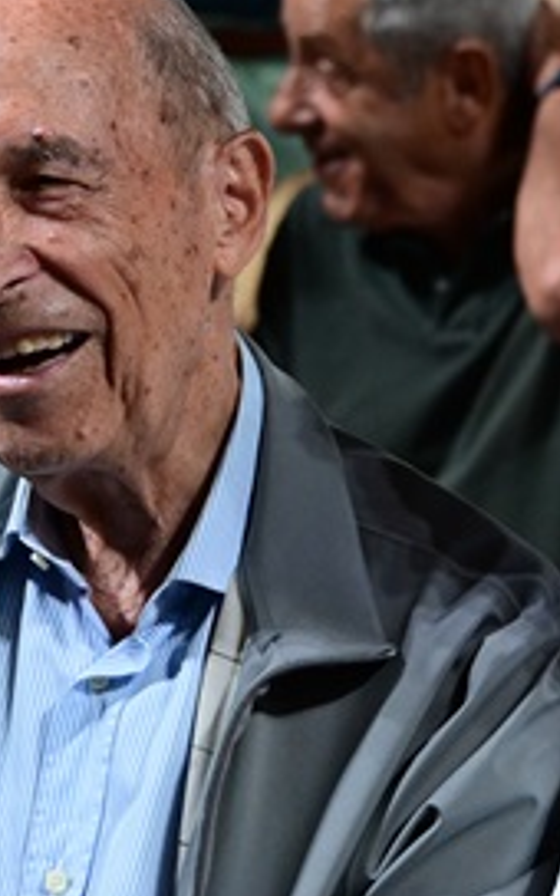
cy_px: 255
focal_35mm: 225
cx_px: 777
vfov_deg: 9.3
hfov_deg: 5.8
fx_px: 5494
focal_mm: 75
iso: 5000
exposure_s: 1/320
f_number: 5
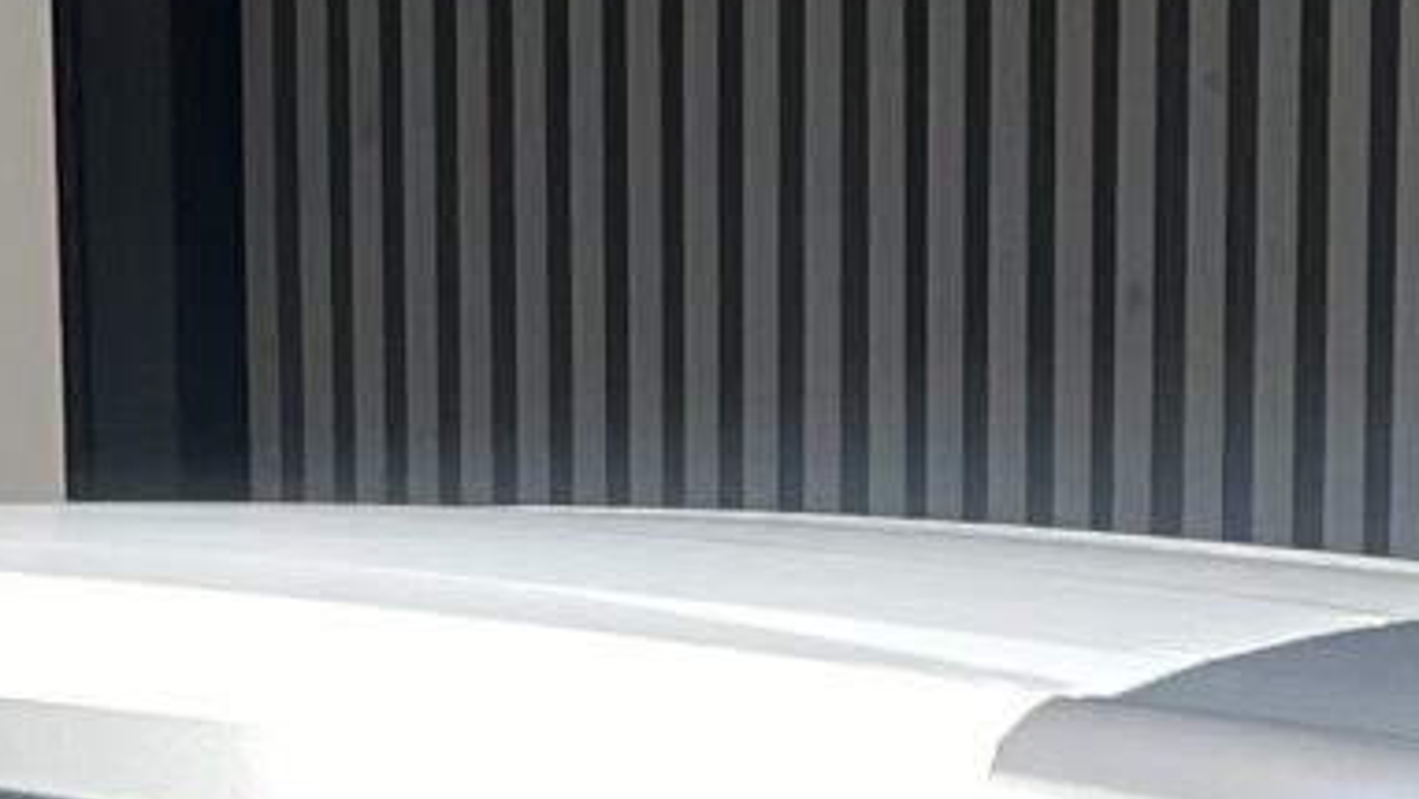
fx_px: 7150
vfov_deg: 5.9
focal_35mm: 190
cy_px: 2564
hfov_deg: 11.3
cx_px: 319
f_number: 1.6
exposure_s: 1/100
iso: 125
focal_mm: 5.1
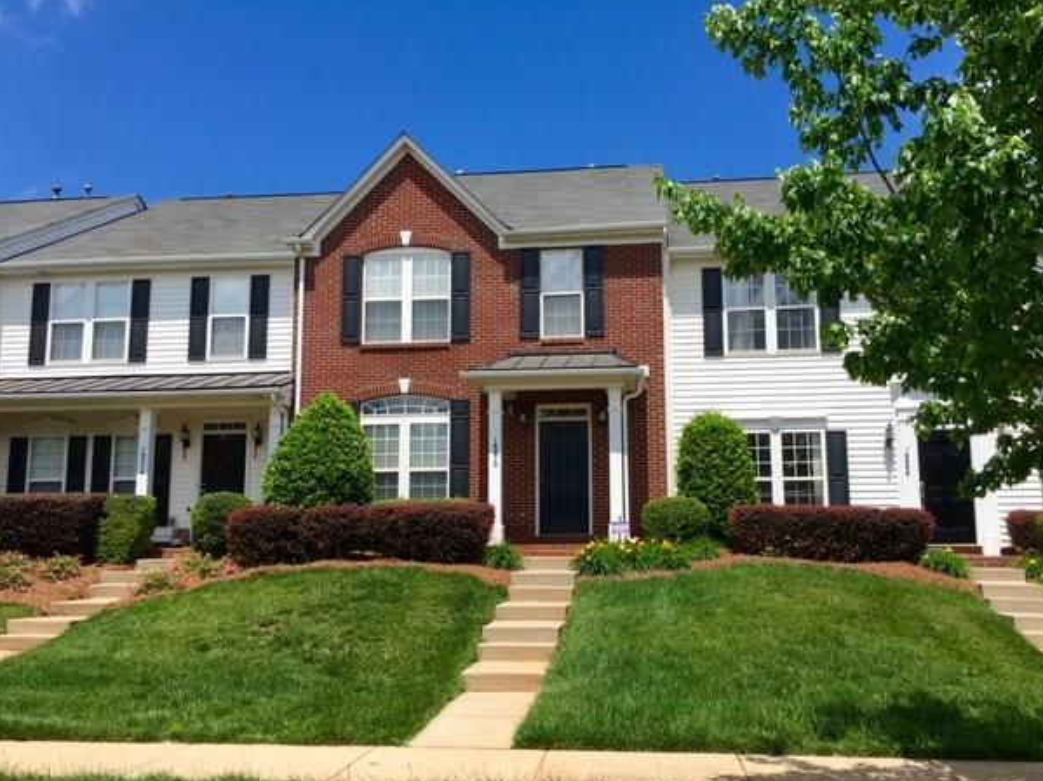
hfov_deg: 58.3
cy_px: 414
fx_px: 934
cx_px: 552
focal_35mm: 31
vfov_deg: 45.4
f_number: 2.2
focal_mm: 4.15
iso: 25
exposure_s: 1/1326
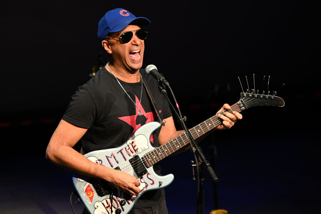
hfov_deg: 11.8
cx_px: 160
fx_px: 1559
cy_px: 107
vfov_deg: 7.8
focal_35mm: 175
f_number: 2.8
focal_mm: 175
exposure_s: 1/400
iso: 1600
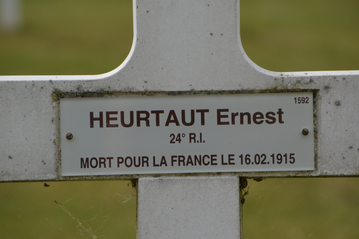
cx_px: 180
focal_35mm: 300
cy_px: 120
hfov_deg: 6.9
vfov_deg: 4.6
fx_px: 2991
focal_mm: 200
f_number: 6.3
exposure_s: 1/1600
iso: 400
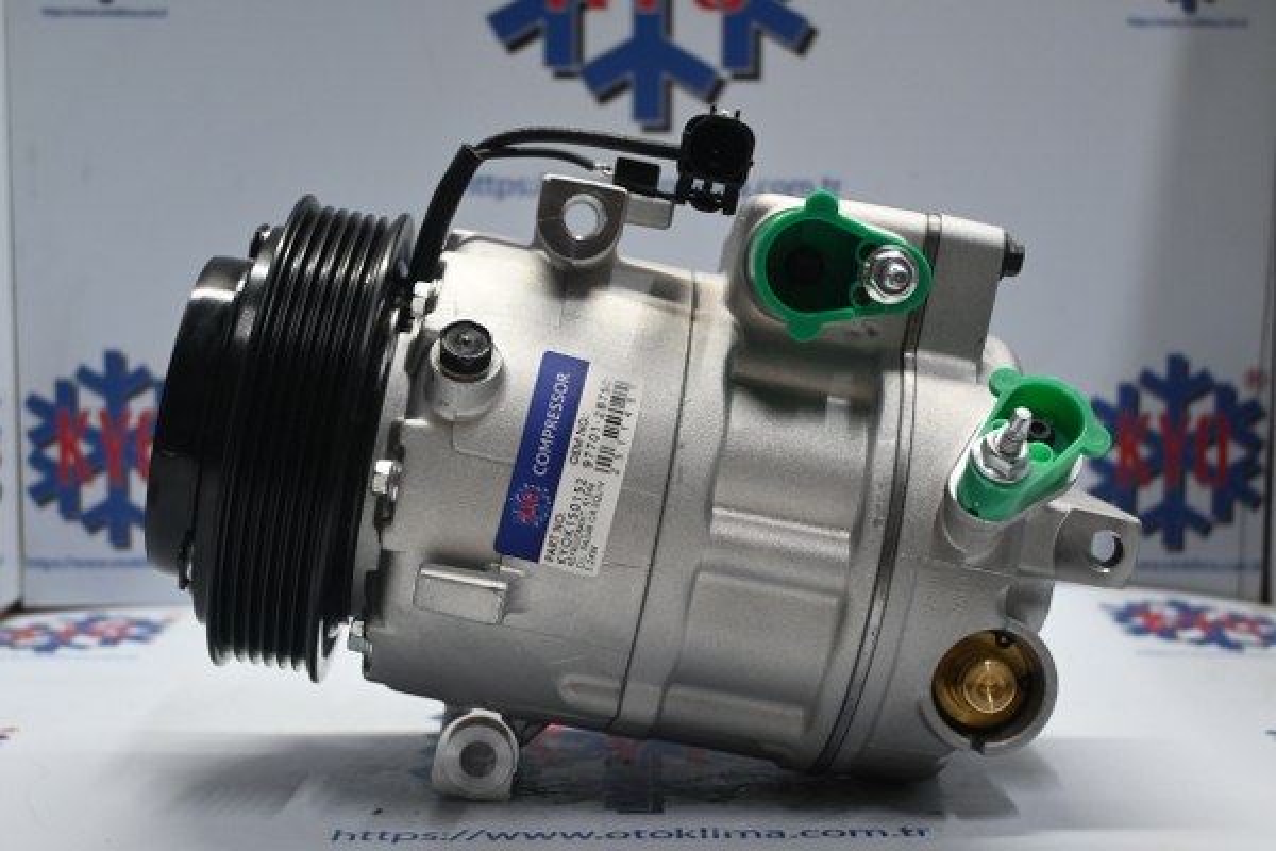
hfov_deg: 37.9
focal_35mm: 52
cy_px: 426
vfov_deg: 25.8
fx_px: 1861
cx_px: 638
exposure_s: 1/60
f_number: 5.3
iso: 900
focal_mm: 35
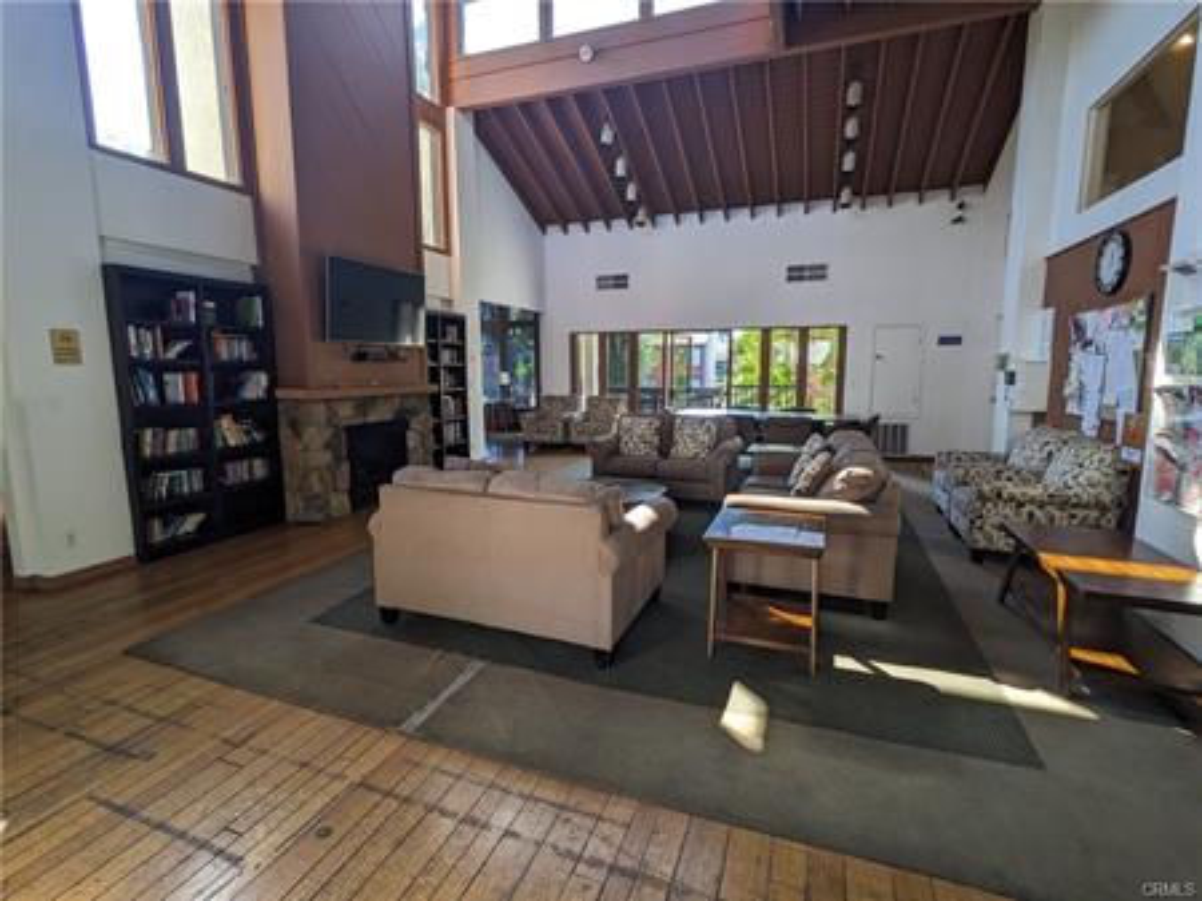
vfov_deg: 78.1
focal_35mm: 16
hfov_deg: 94.5
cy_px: 450
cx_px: 601
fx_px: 555
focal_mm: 2.22
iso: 38
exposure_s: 1/69.2
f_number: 2.2
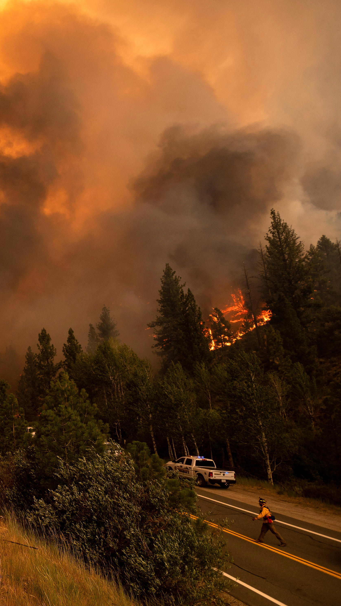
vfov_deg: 64.3
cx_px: -95
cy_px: 315
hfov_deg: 31.0
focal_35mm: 30
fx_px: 482
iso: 200
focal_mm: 17
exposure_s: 1/750
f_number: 4.8
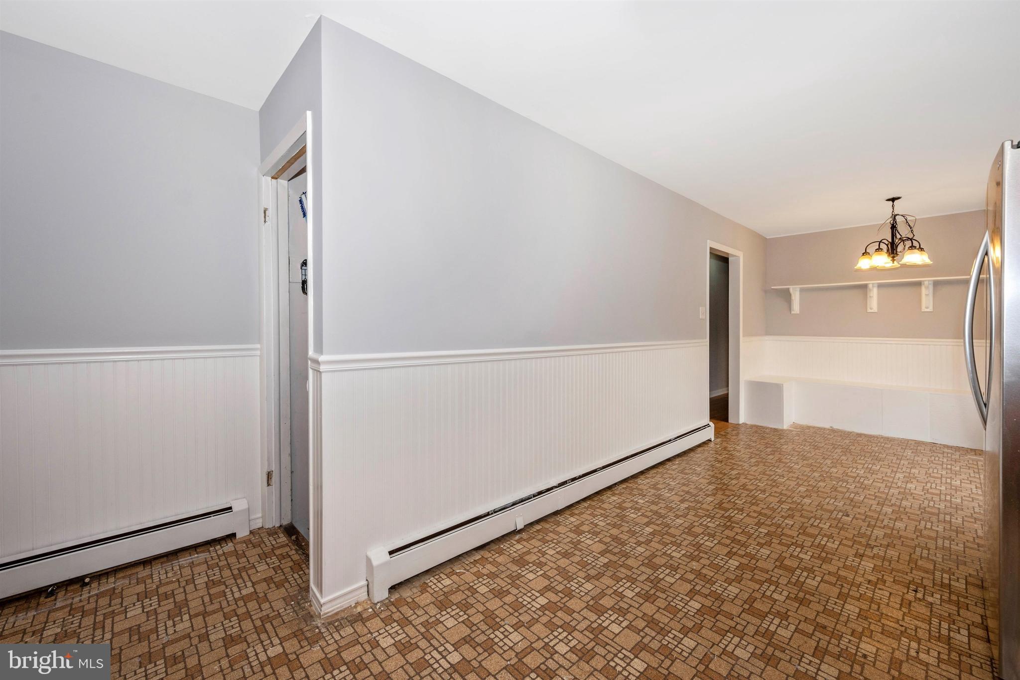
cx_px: 510
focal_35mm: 14
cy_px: 340
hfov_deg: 104.3
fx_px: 397
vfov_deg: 81.2
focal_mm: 14
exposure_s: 1/60
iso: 250
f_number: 8
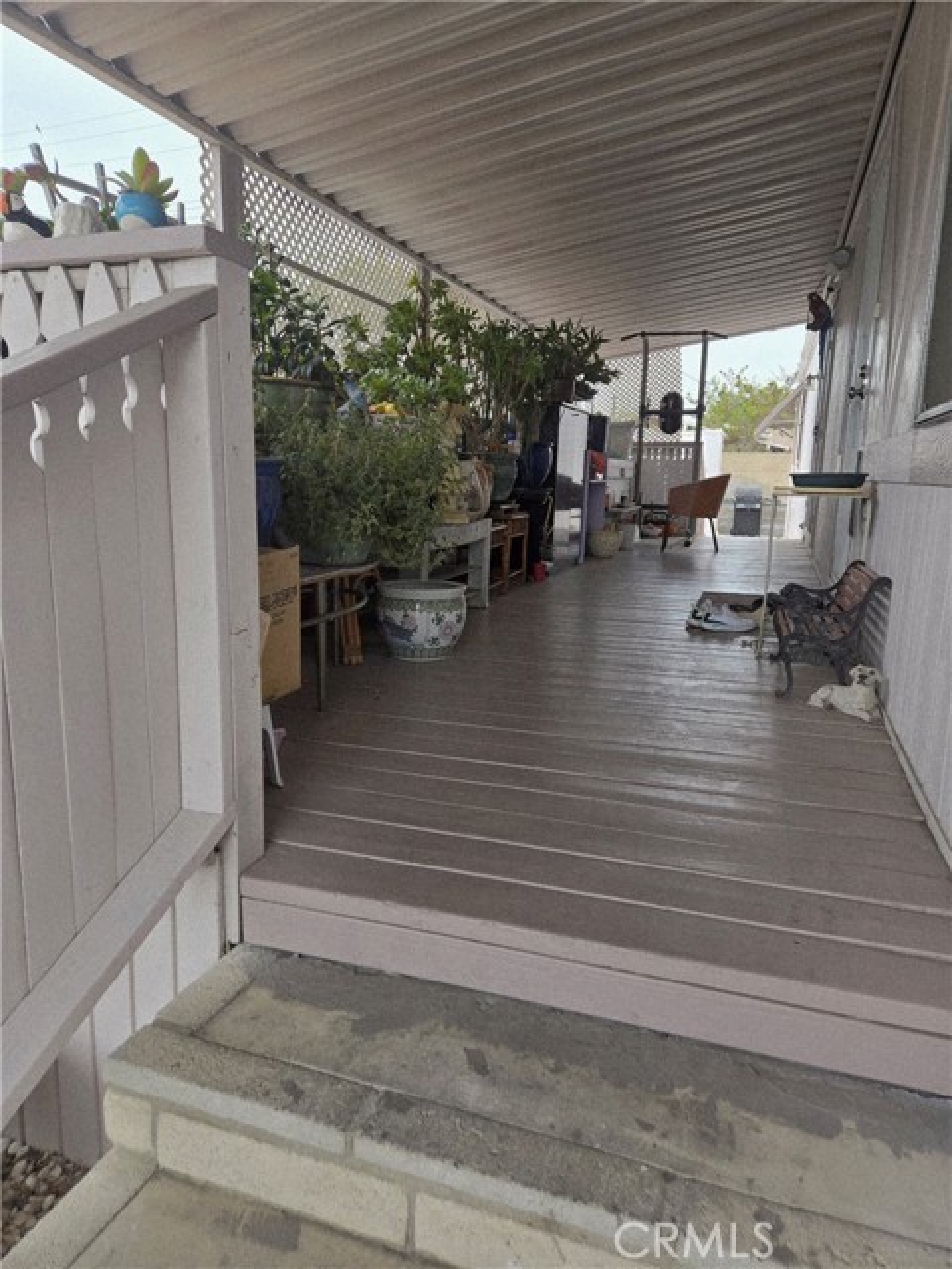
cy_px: 634
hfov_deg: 58.9
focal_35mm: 23
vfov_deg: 73.9
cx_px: 476
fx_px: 843
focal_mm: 5.4
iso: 32
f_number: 1.8
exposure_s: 1/182
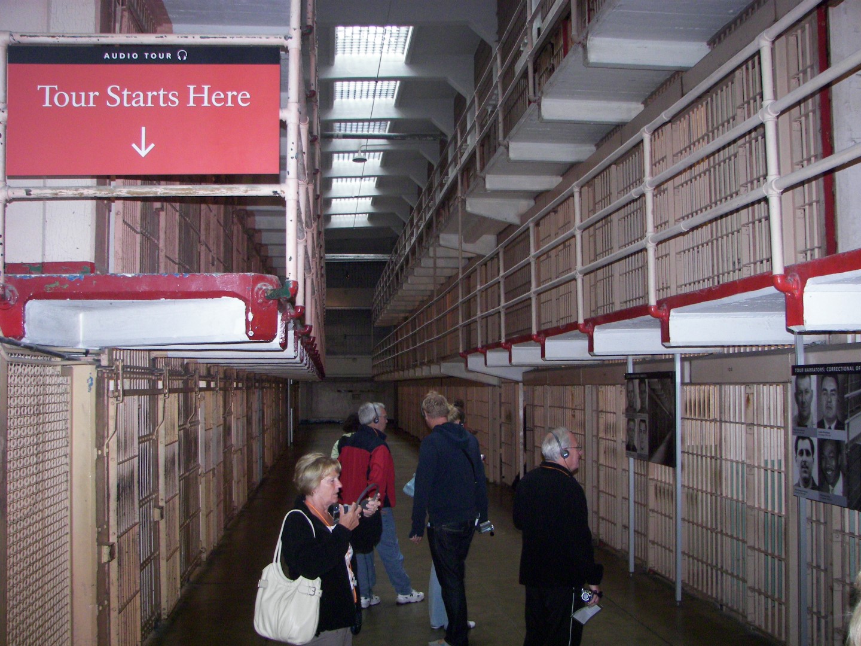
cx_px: 430
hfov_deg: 51.4
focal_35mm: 36
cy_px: 323
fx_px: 895
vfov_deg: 39.7
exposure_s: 1/30
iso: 200
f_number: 2.8
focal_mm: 6
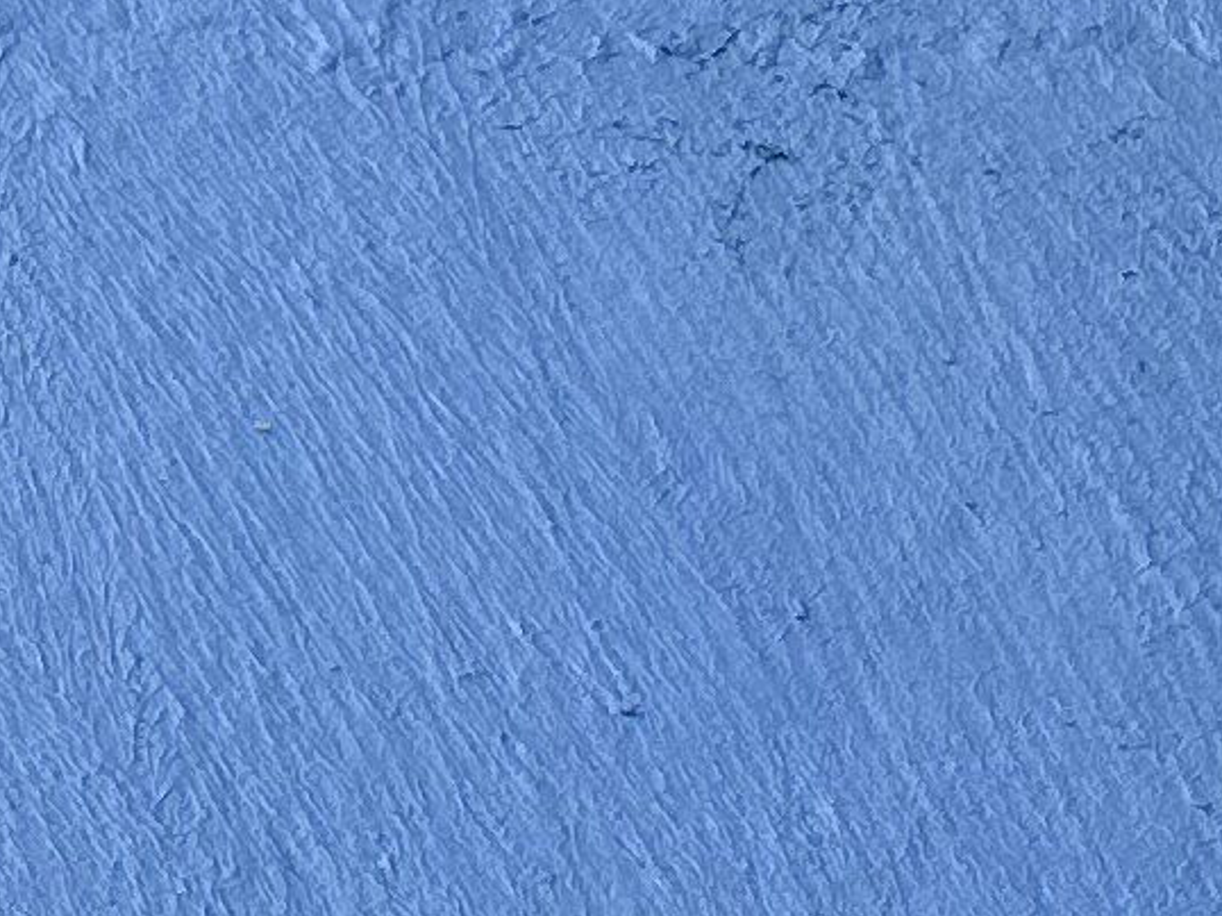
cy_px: -225
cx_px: -2208
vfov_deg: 8.1
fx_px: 6351
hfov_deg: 9.2
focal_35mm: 180
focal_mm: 6.86
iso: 80
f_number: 1.78
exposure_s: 1/797
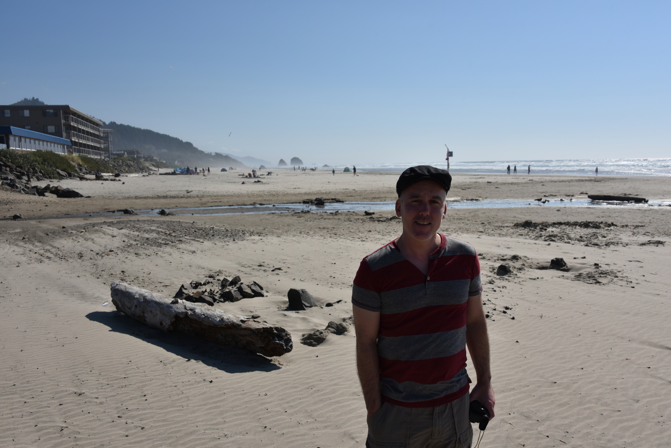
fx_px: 522
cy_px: 224
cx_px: 336
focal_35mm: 28
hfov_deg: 65.5
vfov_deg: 46.4
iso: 100
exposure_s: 1/500
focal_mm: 28
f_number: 11
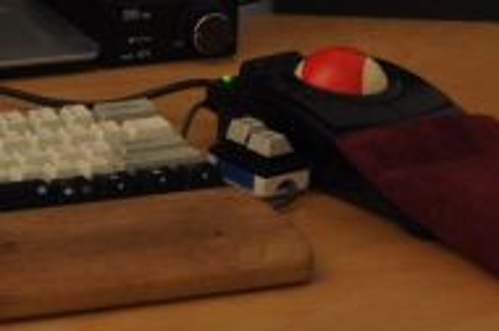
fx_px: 2408
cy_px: -292
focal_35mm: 174
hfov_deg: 11.5
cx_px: -158
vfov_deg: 7.6
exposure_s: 1/3
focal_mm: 22
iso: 560
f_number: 13
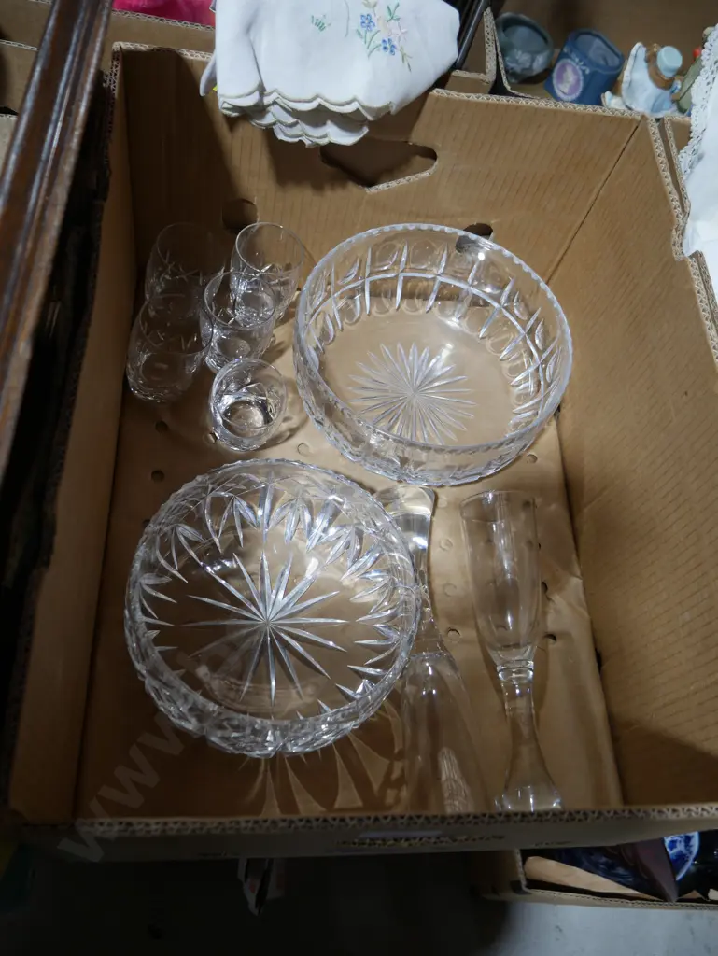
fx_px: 829
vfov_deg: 59.9
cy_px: 478
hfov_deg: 46.8
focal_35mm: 30
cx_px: 359
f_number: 3.6
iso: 250
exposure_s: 1/60
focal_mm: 15
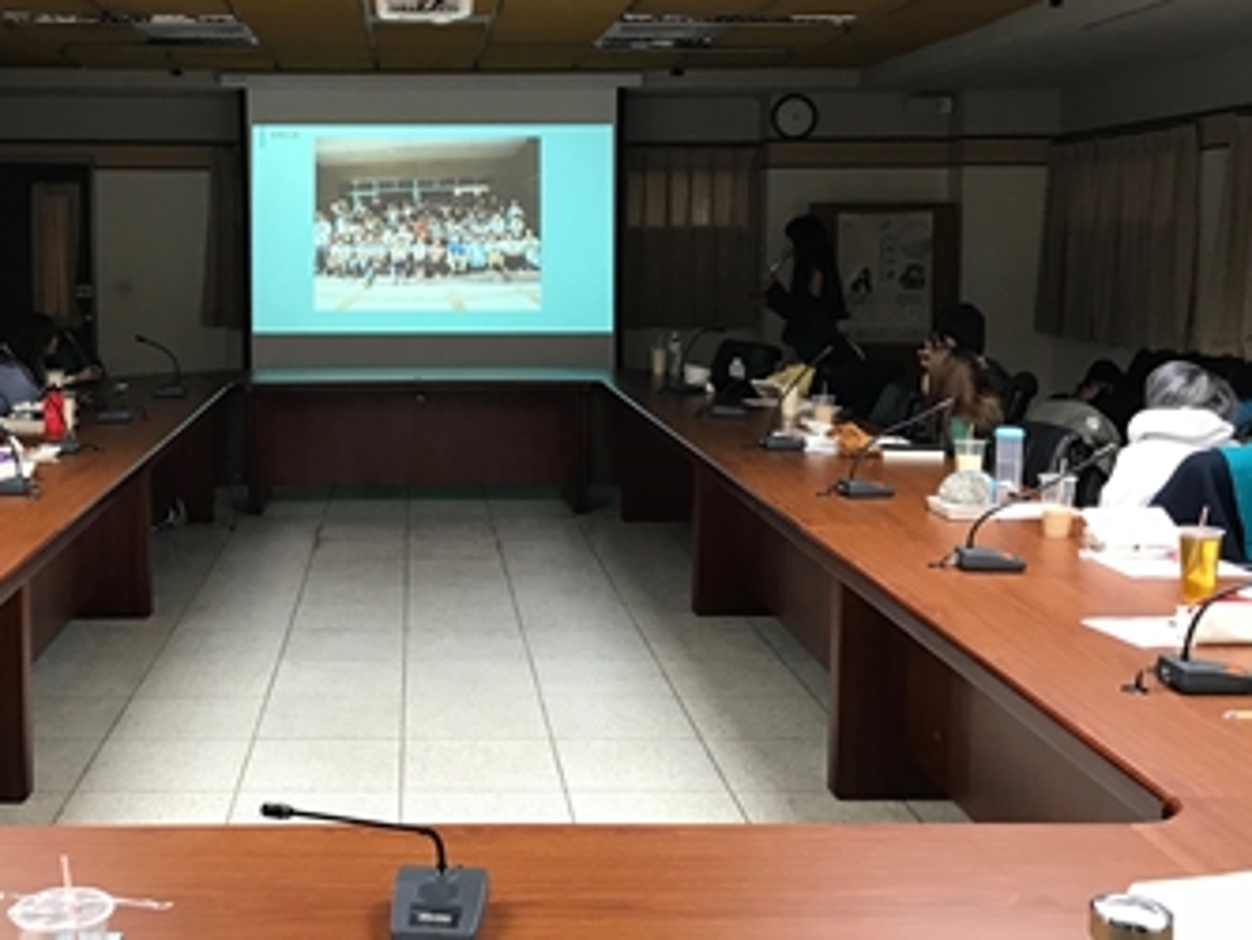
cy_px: 374
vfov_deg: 32.8
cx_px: 417
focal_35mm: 44
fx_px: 1592
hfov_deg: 42.4
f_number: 1.8
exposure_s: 1/20
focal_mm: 3.99
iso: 40
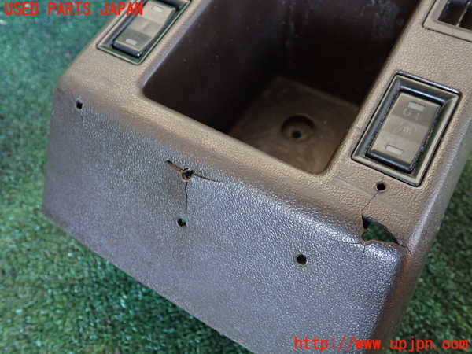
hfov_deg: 60.0
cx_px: 236
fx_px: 409
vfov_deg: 46.8
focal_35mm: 30
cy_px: 177
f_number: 2.3
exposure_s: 1/30
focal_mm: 5.4
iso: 800
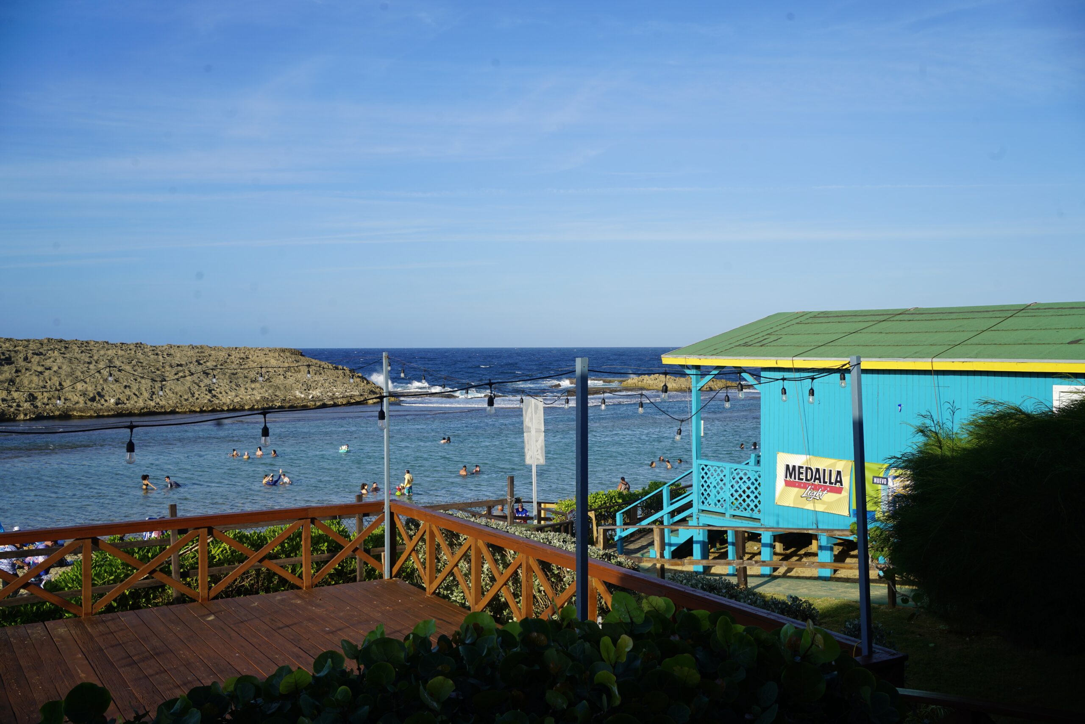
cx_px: 542
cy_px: 362
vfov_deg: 37.9
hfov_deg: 54.4
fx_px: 1055
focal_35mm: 35
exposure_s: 1/160
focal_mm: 35
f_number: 10
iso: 100
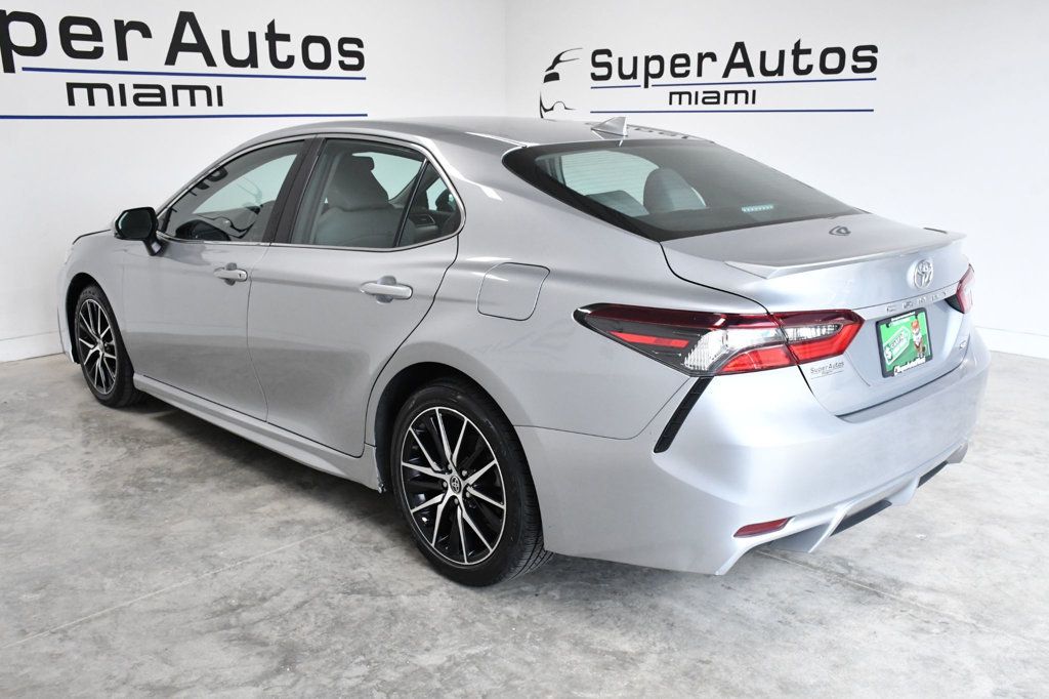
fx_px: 961
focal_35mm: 33
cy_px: 350
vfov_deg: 39.9
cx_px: 524
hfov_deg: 57.2
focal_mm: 22
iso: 2500
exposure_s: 1/320
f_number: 9
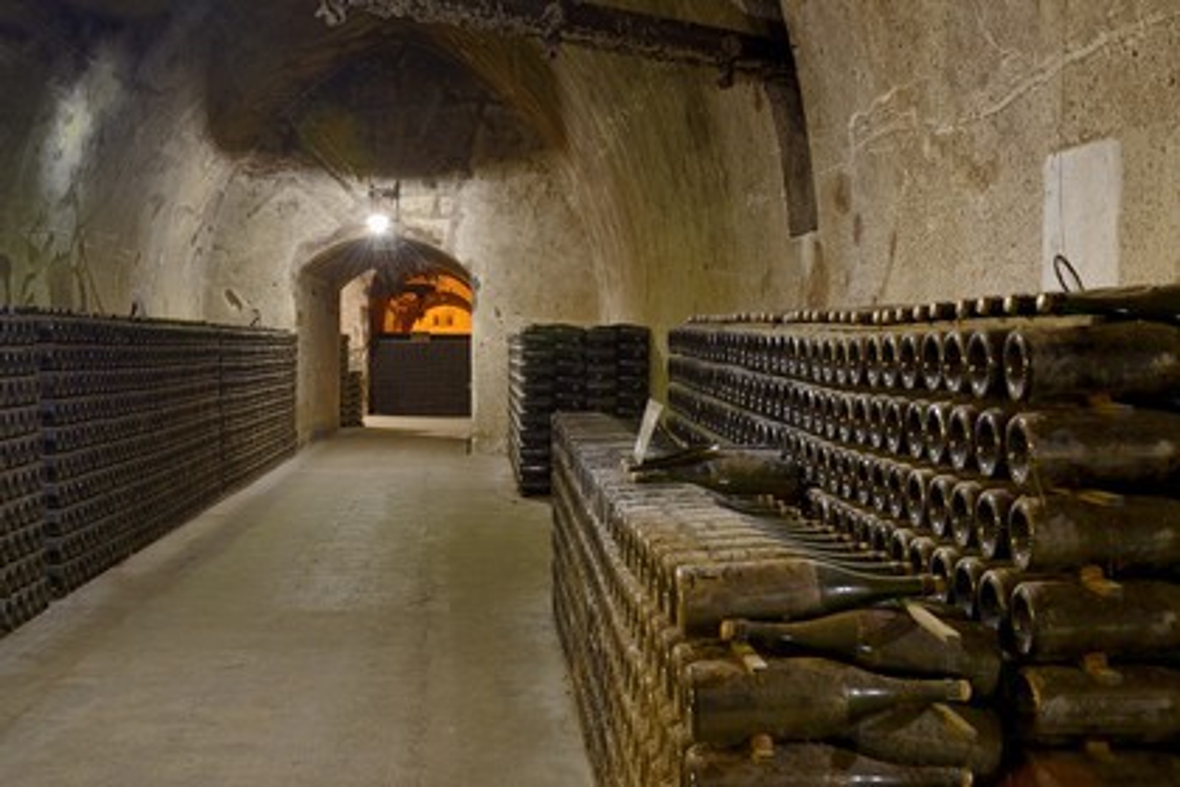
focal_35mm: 45
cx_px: 590
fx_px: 1475
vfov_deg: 29.9
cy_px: 394
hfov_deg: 43.6
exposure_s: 13
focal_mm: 45
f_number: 10
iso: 400
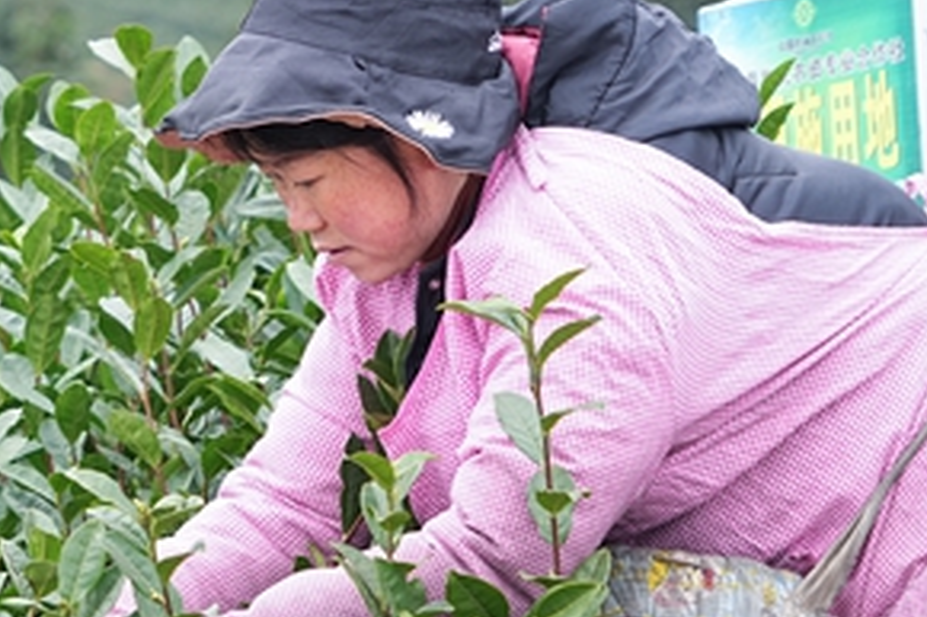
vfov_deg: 4.4
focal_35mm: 309
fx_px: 7952
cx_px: -29
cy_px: 379
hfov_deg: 6.6
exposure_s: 1/100
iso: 250
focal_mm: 112
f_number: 6.3
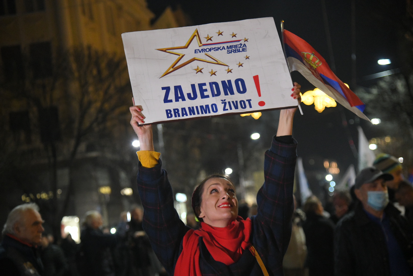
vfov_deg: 16.7
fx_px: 941
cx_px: 206
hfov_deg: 24.8
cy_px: 138
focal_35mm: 82
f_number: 4
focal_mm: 82
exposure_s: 1/80
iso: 8000
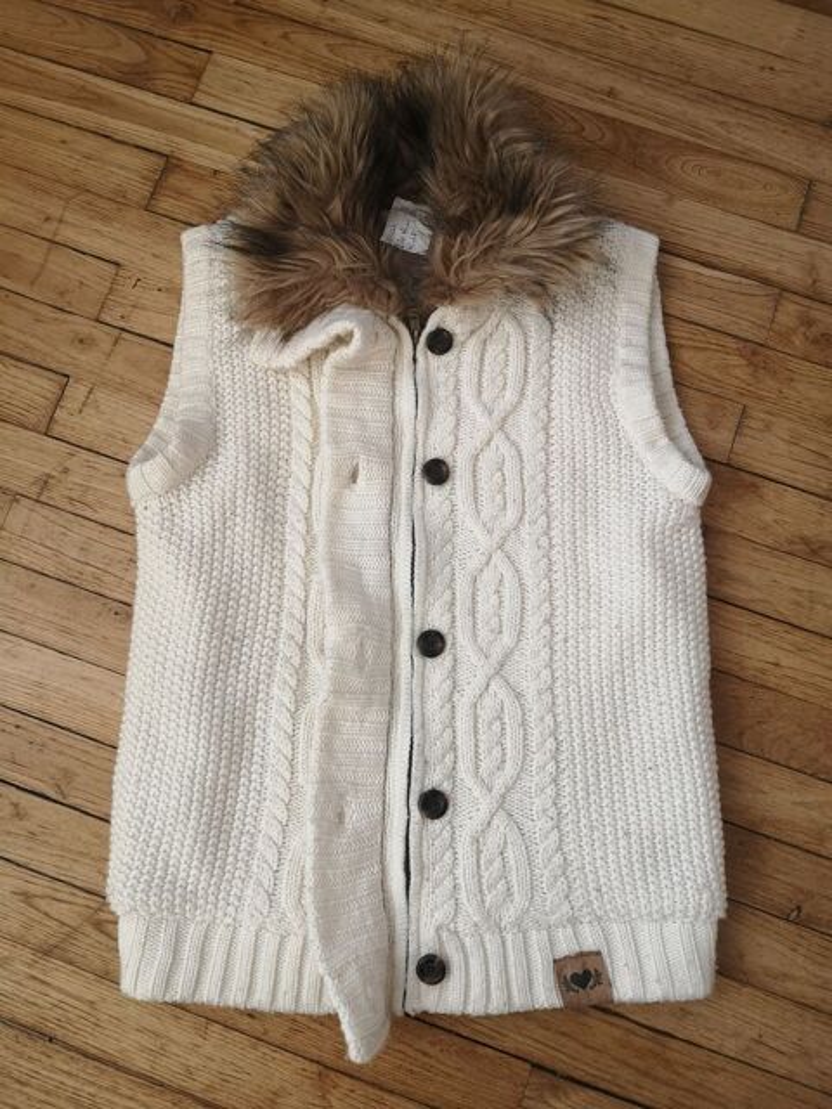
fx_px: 865
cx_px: 416
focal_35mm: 27
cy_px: 554
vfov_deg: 65.3
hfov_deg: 51.4
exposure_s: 1/101
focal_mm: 3.95
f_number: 1.8
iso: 50
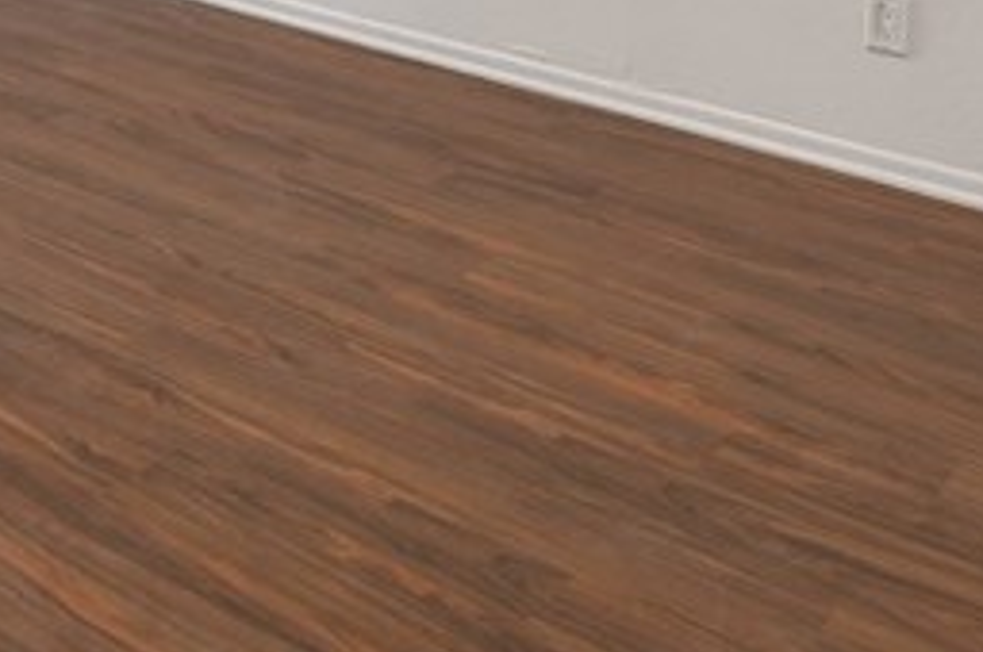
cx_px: -161
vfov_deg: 19.0
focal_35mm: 56
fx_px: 1527
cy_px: -493
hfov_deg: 30.8
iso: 100
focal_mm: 14
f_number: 10
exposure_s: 1/15
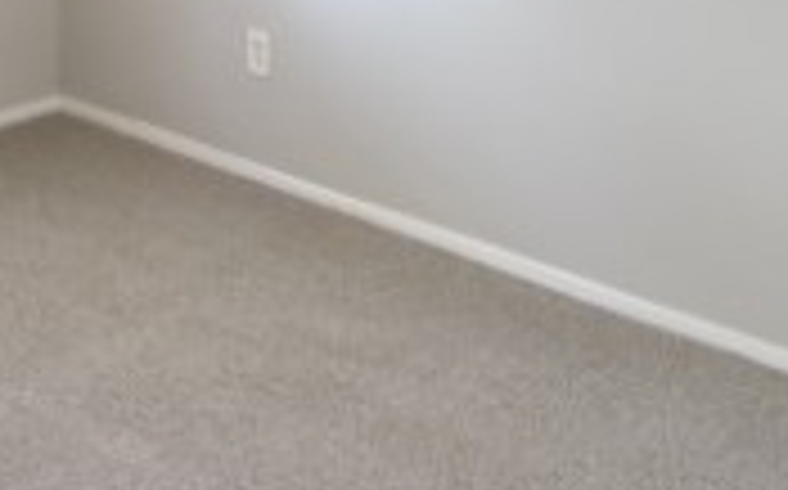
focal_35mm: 63
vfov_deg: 17.4
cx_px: 149
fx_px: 1352
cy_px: -351
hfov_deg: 31.6
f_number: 3.5
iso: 800
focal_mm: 10
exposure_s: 1/20
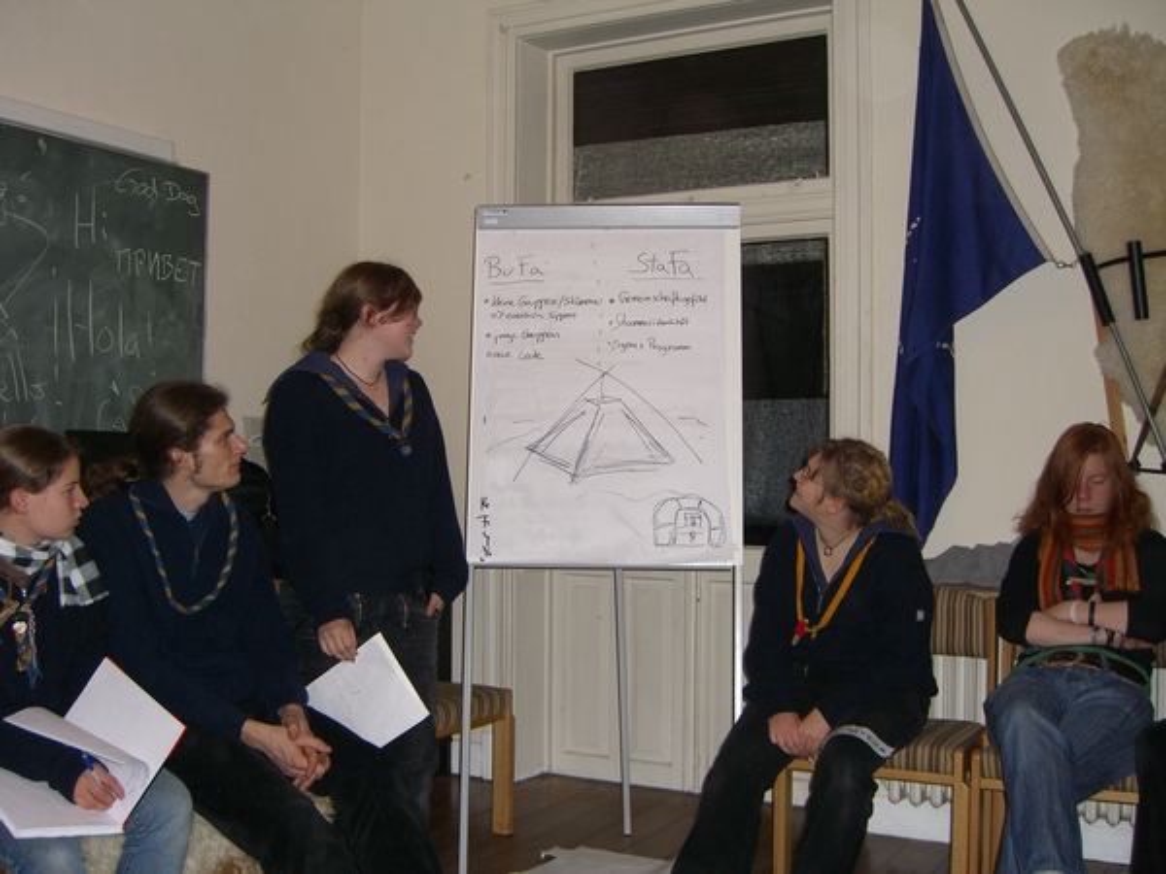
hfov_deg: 49.0
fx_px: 1280
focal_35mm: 38
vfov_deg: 37.7
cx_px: 583
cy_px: 437
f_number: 2.8
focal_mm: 7.9
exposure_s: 1/60
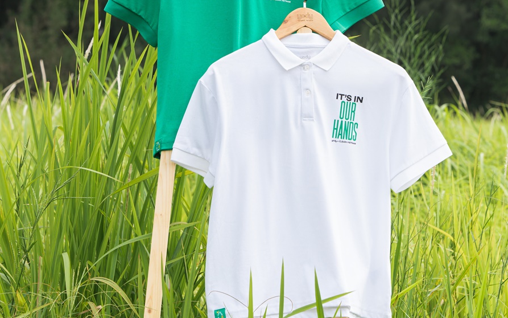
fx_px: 1814
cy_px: 22
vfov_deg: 9.9
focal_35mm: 131
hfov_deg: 15.9
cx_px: 255
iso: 160
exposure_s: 1/250
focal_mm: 85
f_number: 6.3
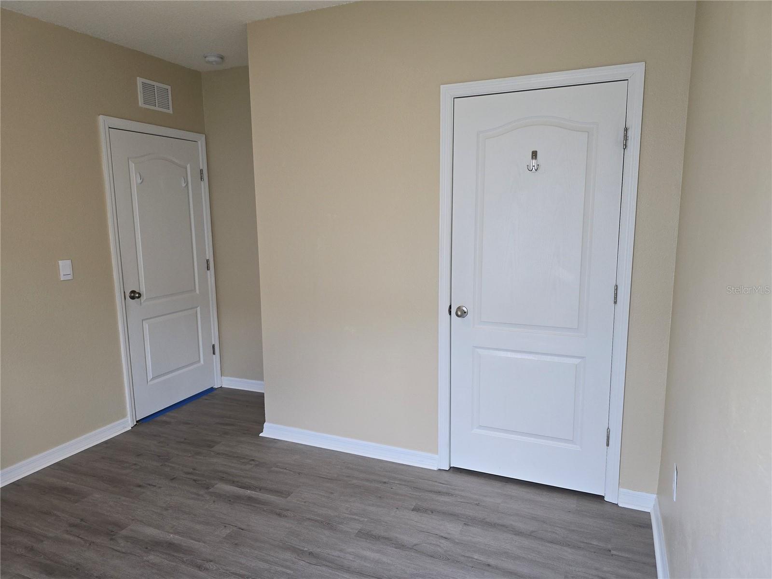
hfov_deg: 73.9
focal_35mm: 23
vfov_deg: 58.9
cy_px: 290
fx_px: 513
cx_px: 386
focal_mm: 6.3
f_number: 1.7
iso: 100
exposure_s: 1/120
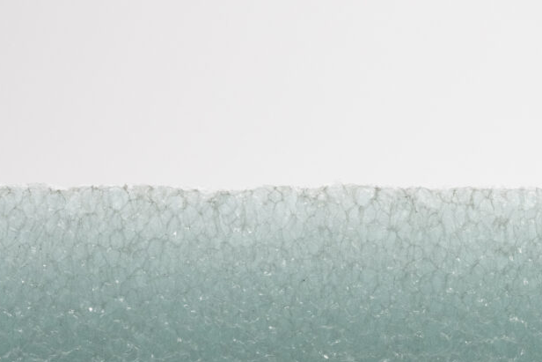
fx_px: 3373
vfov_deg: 6.1
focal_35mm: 224
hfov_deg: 9.0
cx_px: 698
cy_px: 375
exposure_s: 1/160
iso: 800
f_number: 10
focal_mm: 69
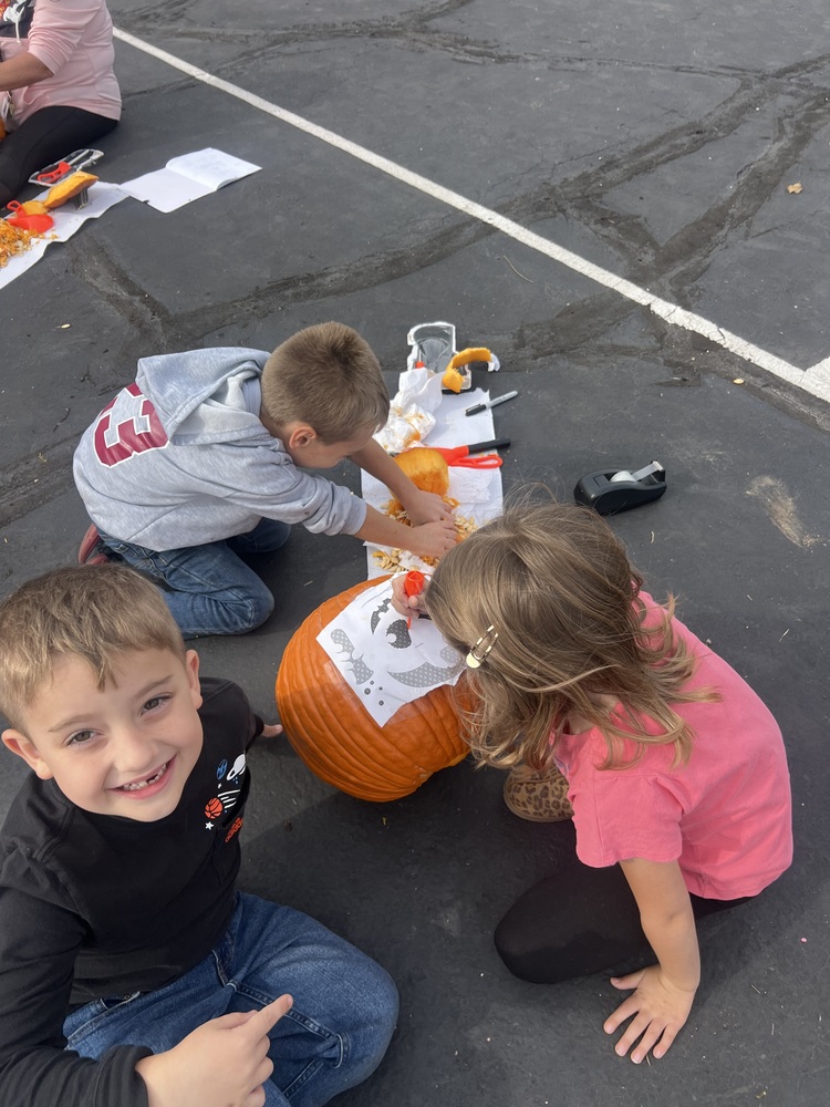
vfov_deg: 67.3
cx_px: 415
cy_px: 554
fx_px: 831
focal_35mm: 26
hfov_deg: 53.1
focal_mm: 5.7
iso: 50
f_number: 1.5
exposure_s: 1/1621
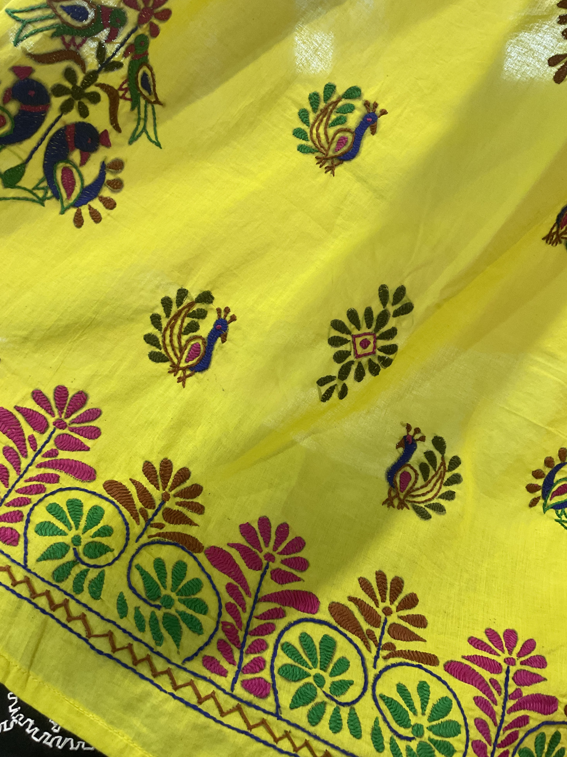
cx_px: 290
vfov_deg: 60.0
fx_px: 655
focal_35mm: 30
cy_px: 367
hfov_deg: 46.8
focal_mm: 3
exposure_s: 1/50
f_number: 1.8
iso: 64
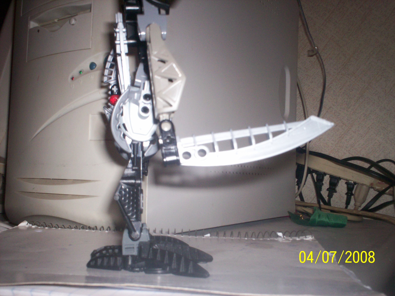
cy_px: 148
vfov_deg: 39.7
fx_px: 411
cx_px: 198
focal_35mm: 36
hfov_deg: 51.4
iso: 140
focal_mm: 6
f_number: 4.5
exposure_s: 1/60
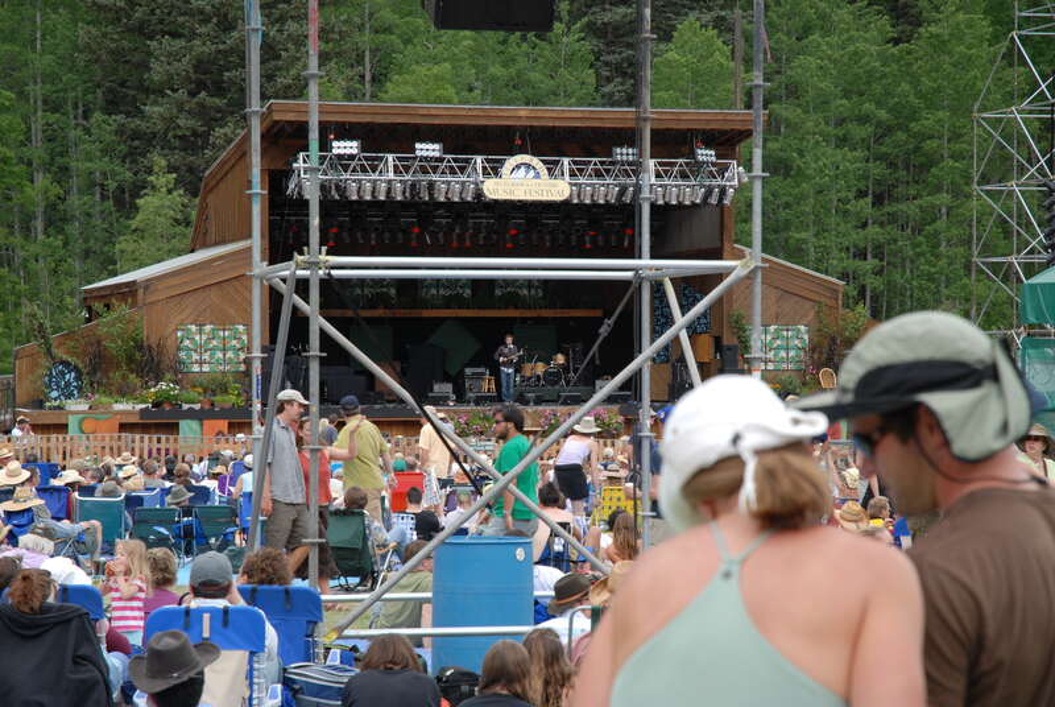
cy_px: 354
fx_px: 3082
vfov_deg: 13.1
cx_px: 528
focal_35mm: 105
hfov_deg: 19.4
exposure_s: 1/160
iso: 200
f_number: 6.3
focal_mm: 70
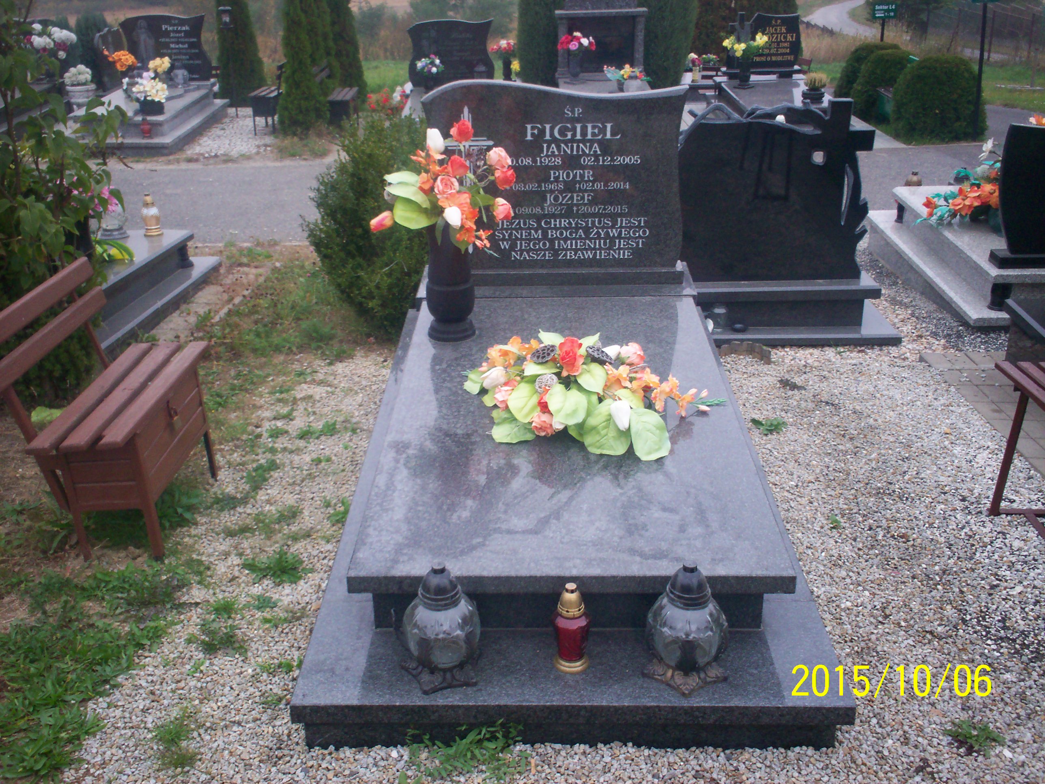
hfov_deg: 51.4
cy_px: 392
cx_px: 522
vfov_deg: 39.7
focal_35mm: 36
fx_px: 1087
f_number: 4.5
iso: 140
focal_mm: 6
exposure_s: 1/18.4
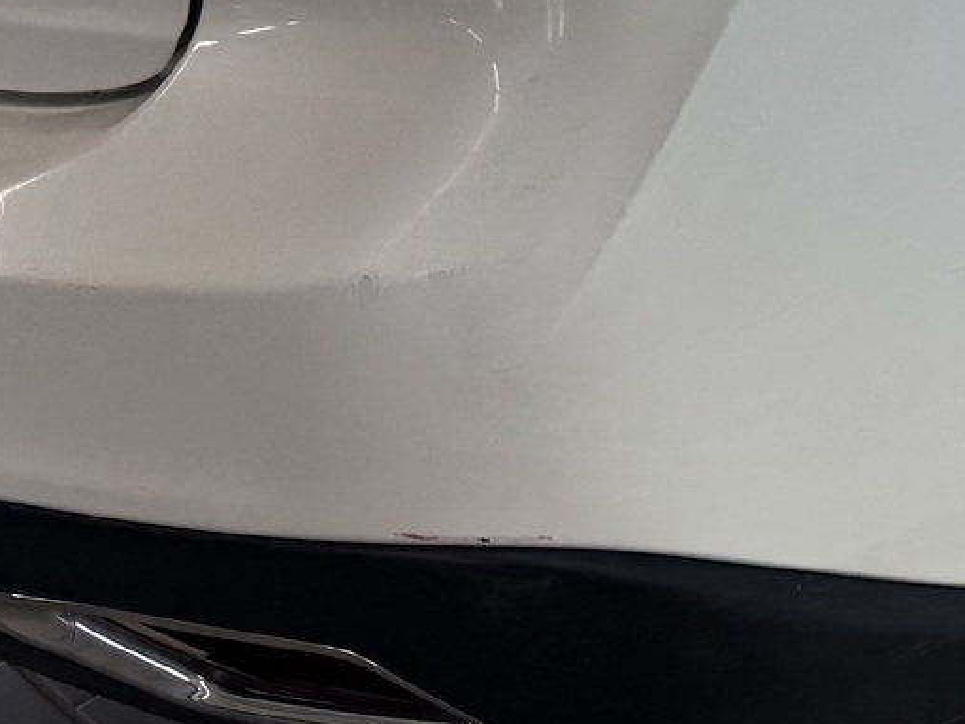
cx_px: 1014
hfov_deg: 19.7
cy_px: -488
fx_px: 2676
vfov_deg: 14.0
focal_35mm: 96
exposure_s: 1/120
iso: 64
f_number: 1.78
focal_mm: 6.76
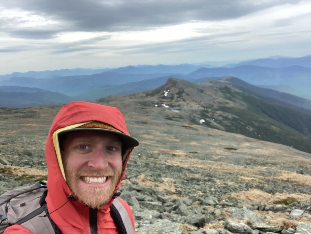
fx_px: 288
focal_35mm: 32
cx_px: 156
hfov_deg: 56.8
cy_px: 117
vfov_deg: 44.2
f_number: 2.2
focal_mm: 2.87
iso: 25
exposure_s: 1/121
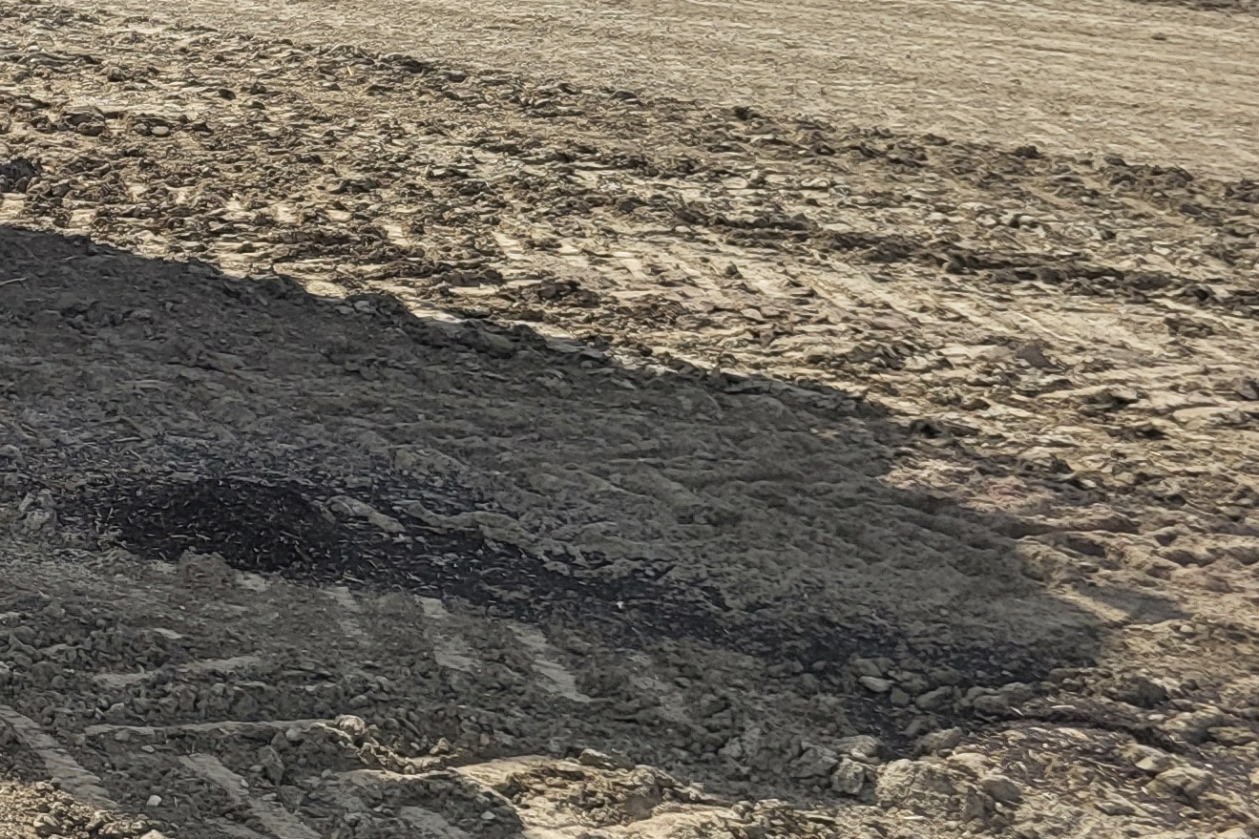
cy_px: -439
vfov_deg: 15.3
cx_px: -601
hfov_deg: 21.1
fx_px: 2867
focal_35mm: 82
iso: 40
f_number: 1.8
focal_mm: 5.4
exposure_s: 1/4314
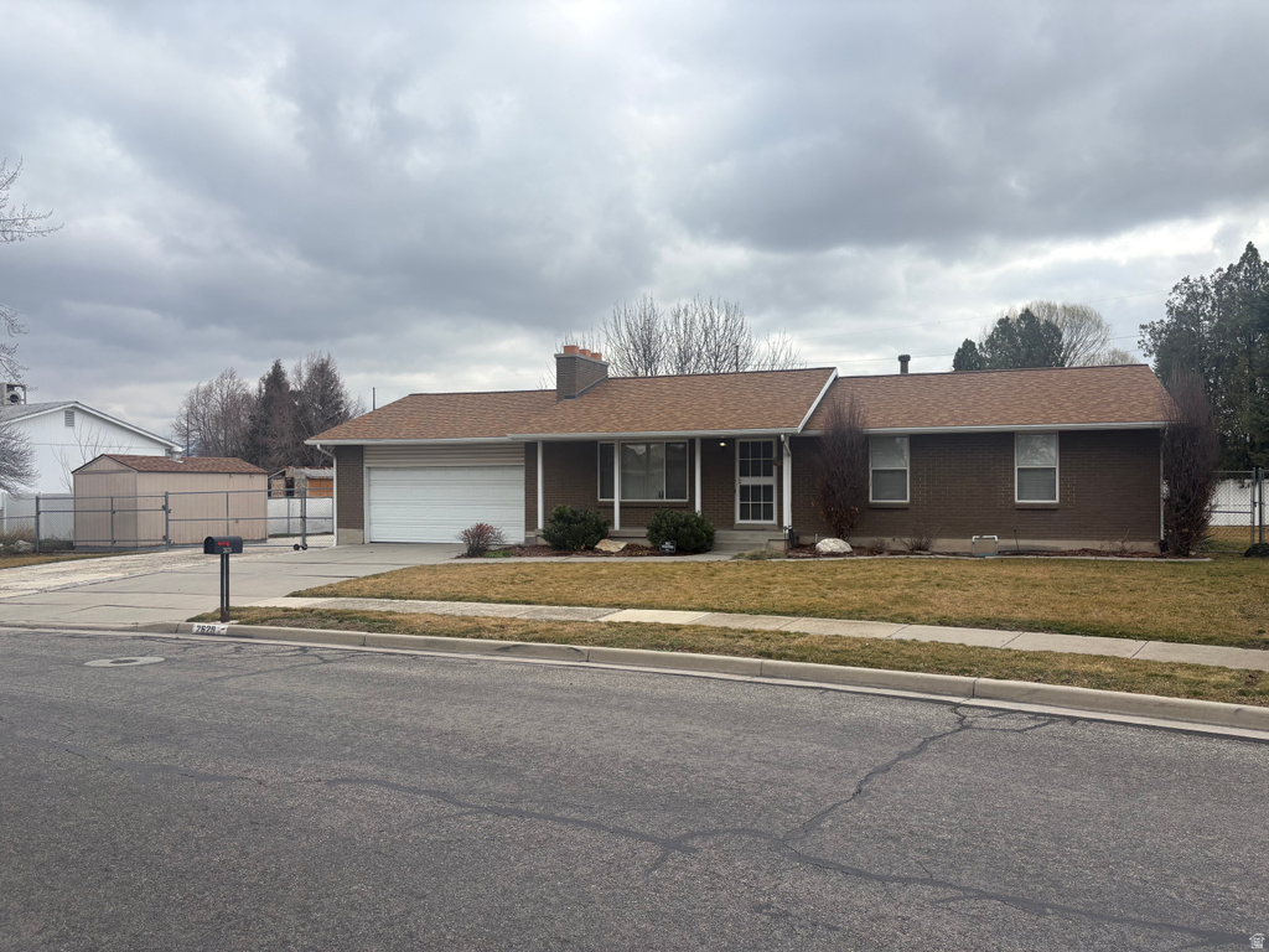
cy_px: 476
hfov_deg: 67.3
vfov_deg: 53.1
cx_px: 634
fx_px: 953
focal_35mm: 26
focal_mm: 5.96
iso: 50
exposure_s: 1/2364
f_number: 1.6
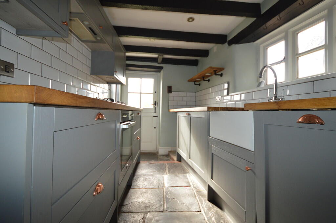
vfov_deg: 77.2
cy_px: 112
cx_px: 168
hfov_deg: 100.4
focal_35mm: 15
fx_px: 140
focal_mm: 10
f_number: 4
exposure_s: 1/100
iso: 400
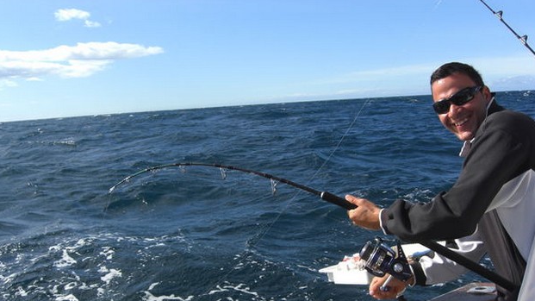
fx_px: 596
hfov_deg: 48.4
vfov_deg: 28.1
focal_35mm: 42
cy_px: 202
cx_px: 269
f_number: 4
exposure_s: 1/800
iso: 80
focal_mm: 7.9
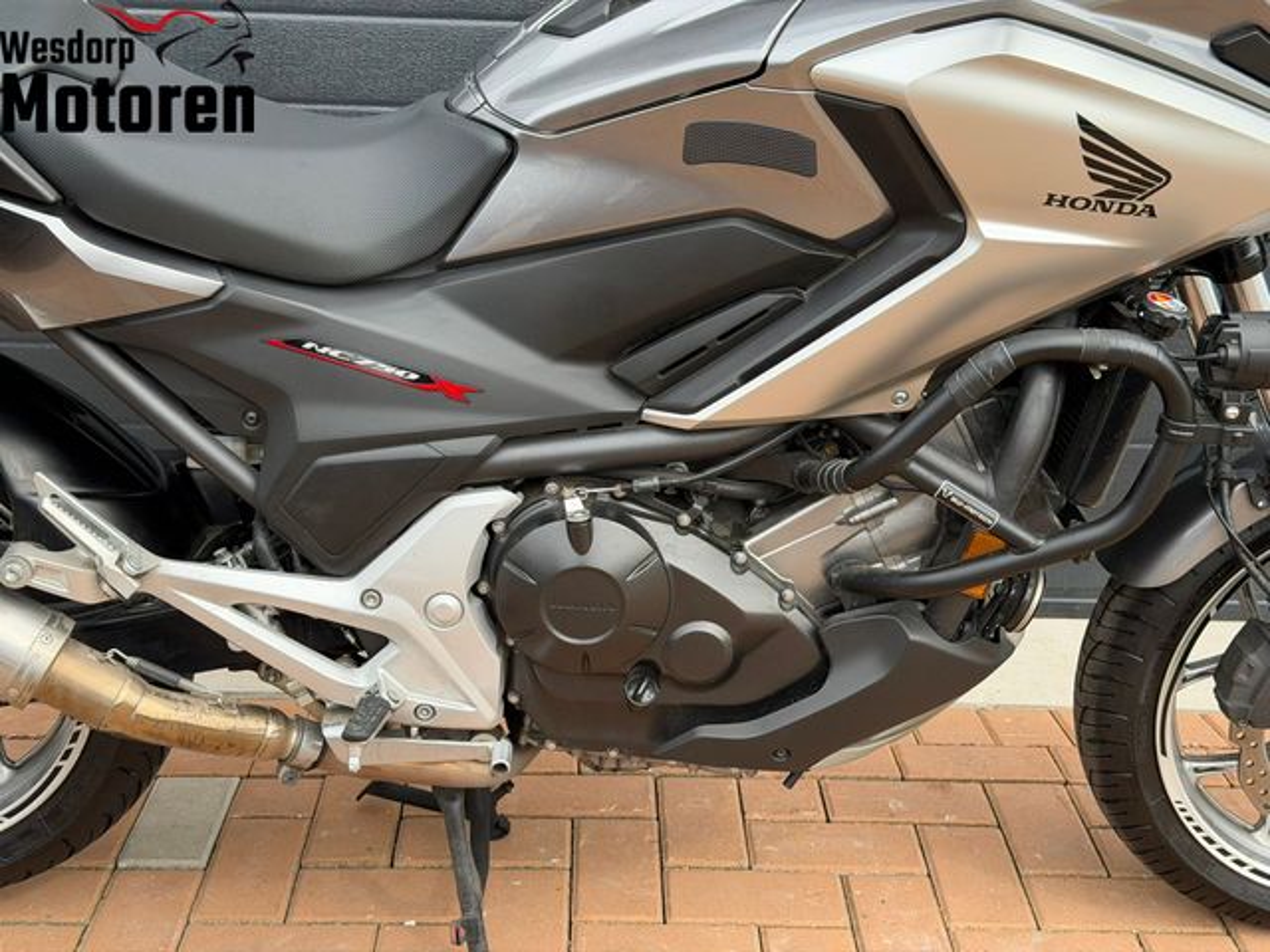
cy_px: 476
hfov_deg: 39.7
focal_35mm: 48
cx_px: 635
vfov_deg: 30.3
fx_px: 1761
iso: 100
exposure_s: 1/875
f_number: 1.78
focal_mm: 6.76
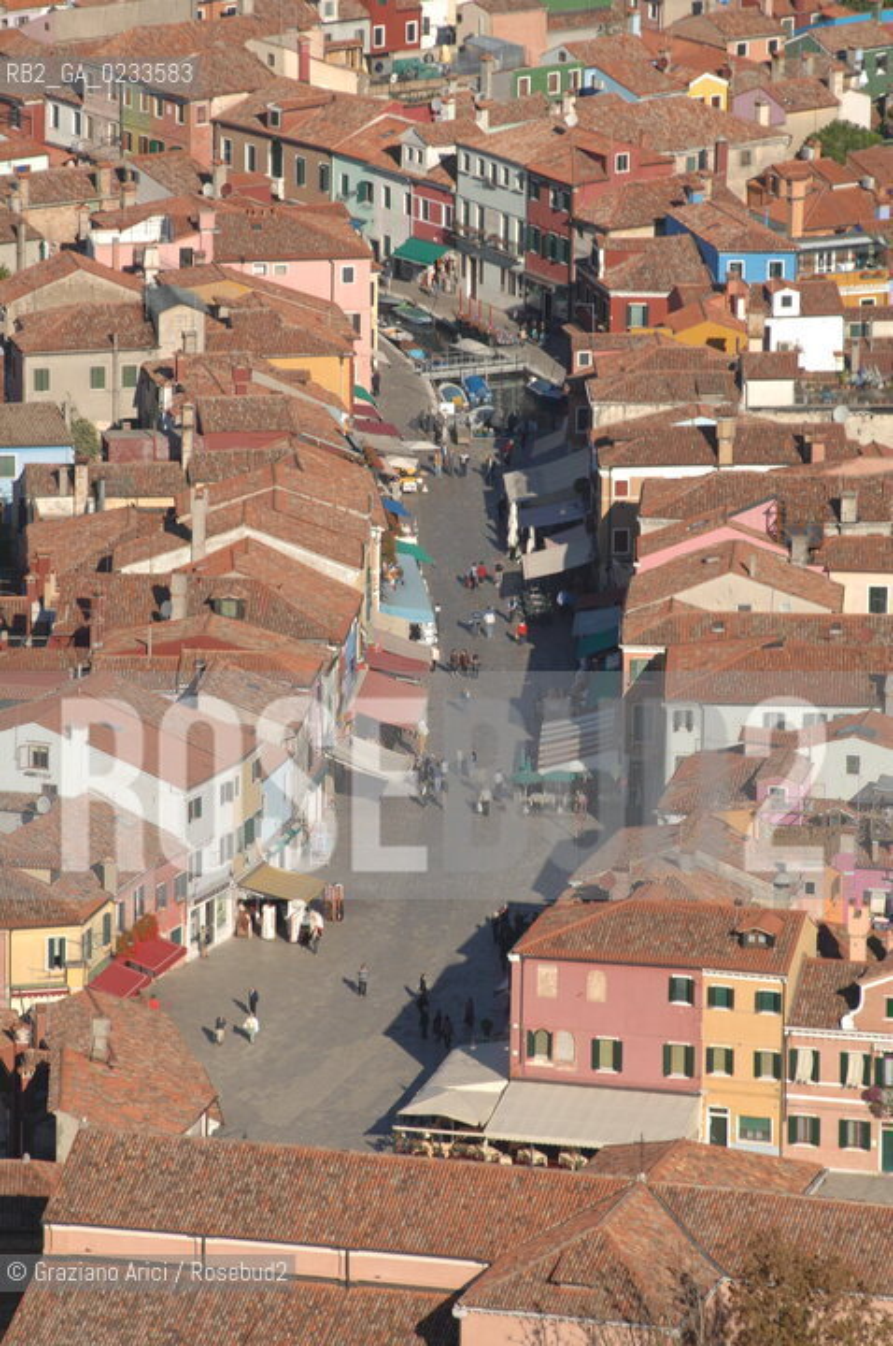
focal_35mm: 300
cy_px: 673
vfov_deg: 6.9
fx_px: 11194
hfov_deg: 4.6
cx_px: 446
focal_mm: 200
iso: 200
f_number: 8
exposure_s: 1/640
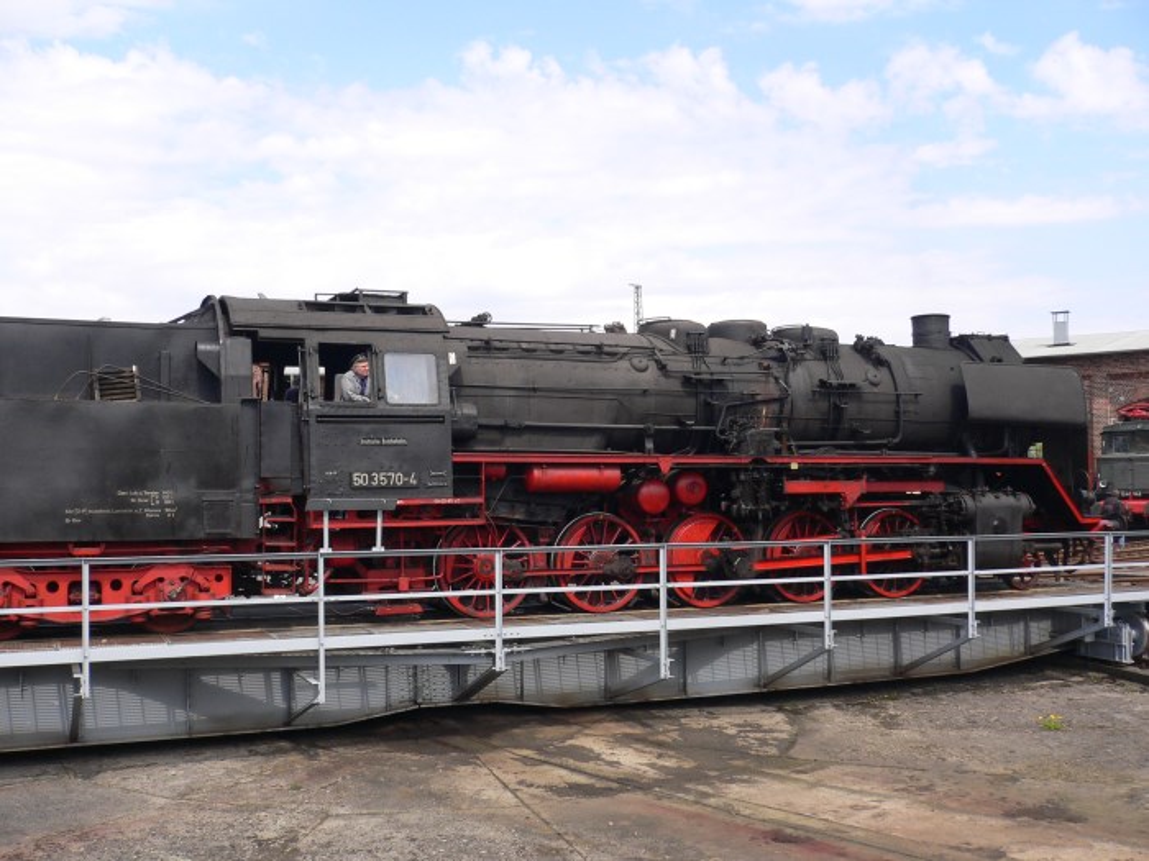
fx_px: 1162
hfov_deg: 52.6
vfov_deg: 40.7
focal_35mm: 35
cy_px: 430
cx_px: 574
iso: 100
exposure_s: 1/250
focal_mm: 5.8
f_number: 5.6
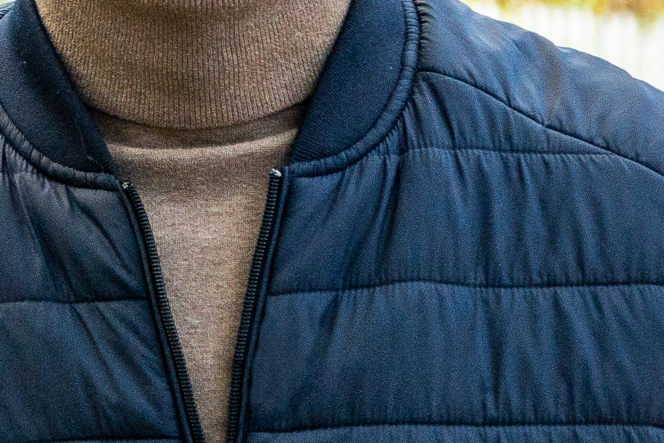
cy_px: 72
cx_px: -356
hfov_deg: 4.3
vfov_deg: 2.9
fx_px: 8837
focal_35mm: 479
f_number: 4
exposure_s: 1/160
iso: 160
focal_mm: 58
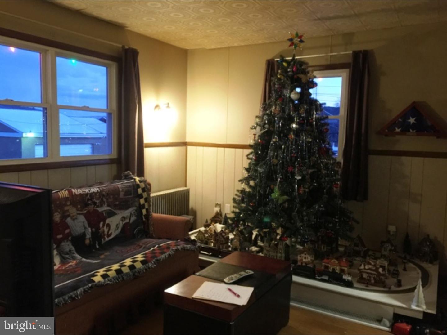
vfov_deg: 48.2
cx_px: 224
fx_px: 374
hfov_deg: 61.7
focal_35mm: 29
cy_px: 168
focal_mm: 4.15
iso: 100
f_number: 2.2
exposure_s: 1/10
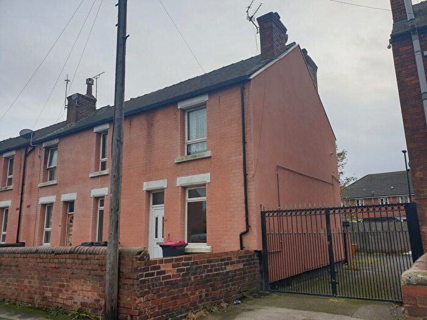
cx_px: 214
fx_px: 321
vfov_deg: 53.1
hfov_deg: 67.3
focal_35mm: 26
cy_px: 160
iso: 50
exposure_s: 1/670
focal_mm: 4.3
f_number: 2.4
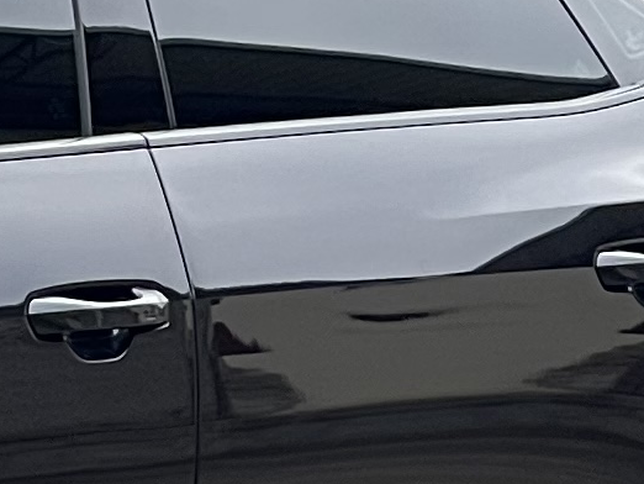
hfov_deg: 4.0
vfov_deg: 3.0
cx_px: -745
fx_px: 9195
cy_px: 14
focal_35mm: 494
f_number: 2.2
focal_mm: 7.5
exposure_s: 1/237
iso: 20
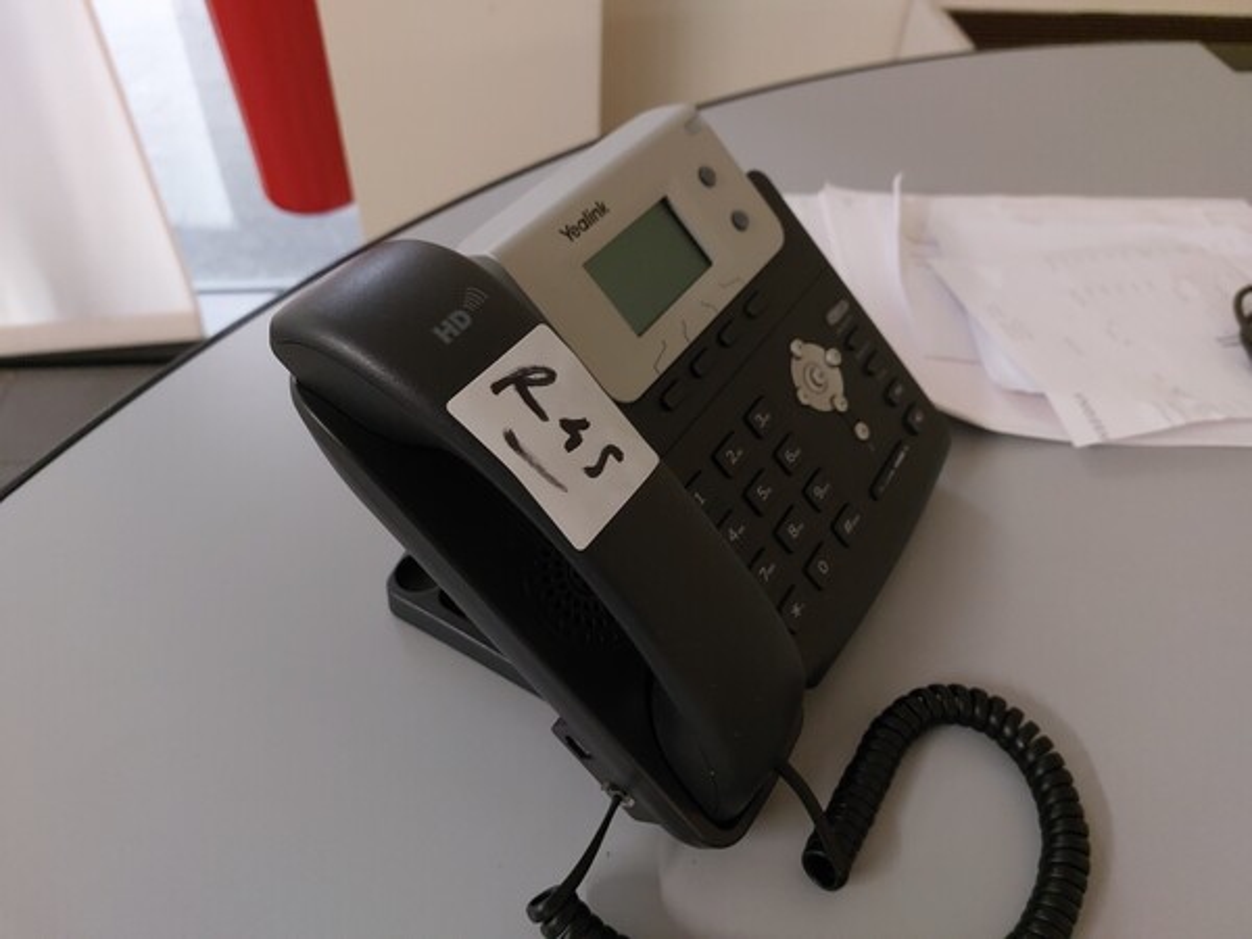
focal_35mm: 24
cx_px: 626
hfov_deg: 71.6
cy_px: 470
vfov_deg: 56.8
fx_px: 868
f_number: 1.8
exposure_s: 1/25
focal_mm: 5.23
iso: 500
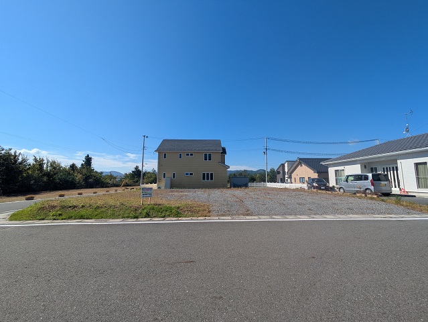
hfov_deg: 102.0
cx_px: 214
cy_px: 161
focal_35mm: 14
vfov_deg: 85.7
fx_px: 173
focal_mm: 1.83
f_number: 2.2
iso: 48
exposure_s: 1/2049
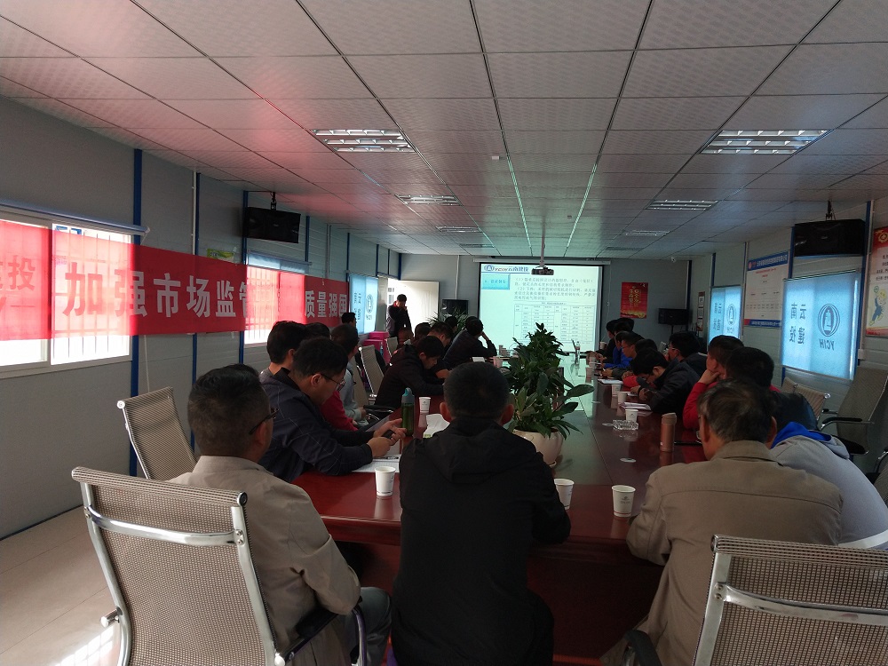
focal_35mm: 30
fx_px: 770
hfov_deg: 60.0
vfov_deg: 46.8
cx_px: 444
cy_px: 333
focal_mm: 3.95
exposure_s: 1/100
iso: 152
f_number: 1.8
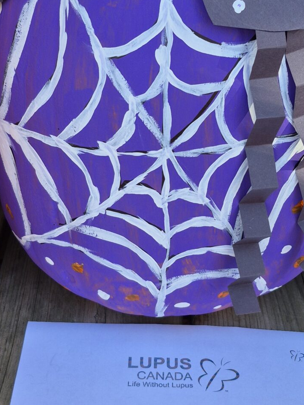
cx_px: 180
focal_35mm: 62
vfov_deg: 31.2
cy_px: 223
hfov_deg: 23.6
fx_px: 726
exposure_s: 1/207
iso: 25
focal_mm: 5.4
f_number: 1.8
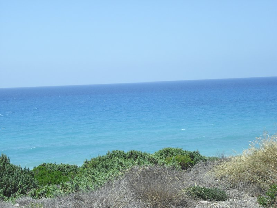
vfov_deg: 18.9
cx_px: 138
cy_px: 104
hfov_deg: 25.0
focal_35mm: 78
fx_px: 624
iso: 100
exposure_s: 1/1000
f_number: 4.2
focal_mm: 12.8
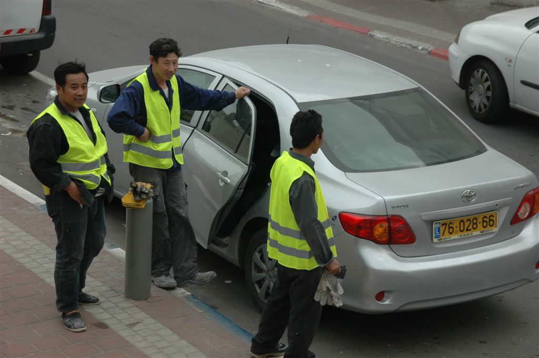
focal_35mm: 117
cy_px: 179
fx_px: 1750
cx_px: 270
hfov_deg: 17.5
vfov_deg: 11.7
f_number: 9
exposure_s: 1/320
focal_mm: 78
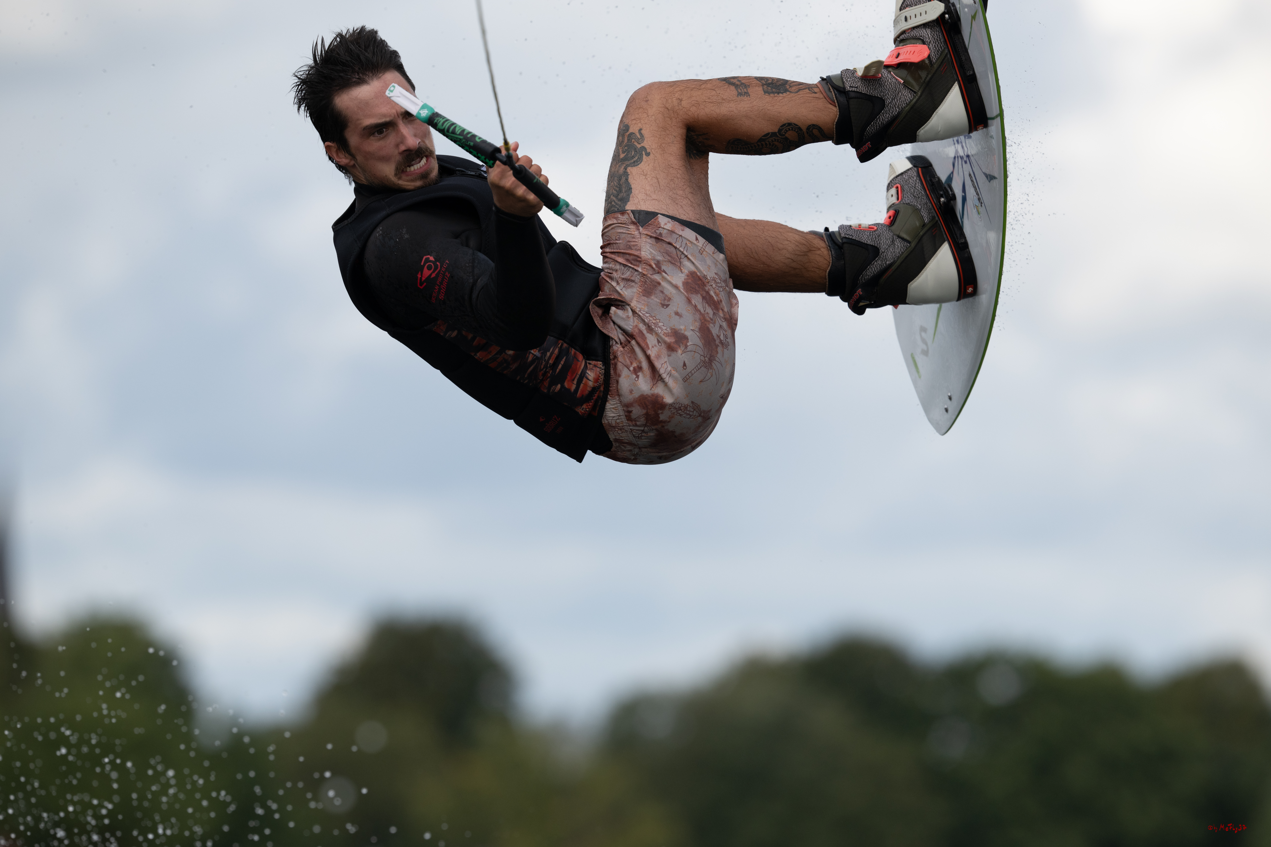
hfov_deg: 5.2
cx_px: 636
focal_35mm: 400
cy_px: 424
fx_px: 14121
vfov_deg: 3.4
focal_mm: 400
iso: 320
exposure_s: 1/2000
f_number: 5.6
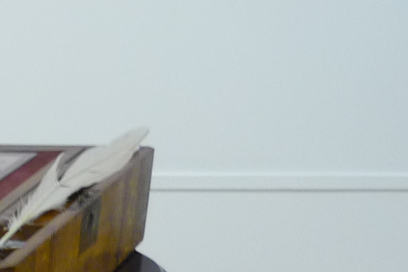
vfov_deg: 9.6
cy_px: 421
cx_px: -338
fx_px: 1575
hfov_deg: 13.2
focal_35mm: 139
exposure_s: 1/30
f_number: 2.8
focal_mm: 5.5
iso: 160
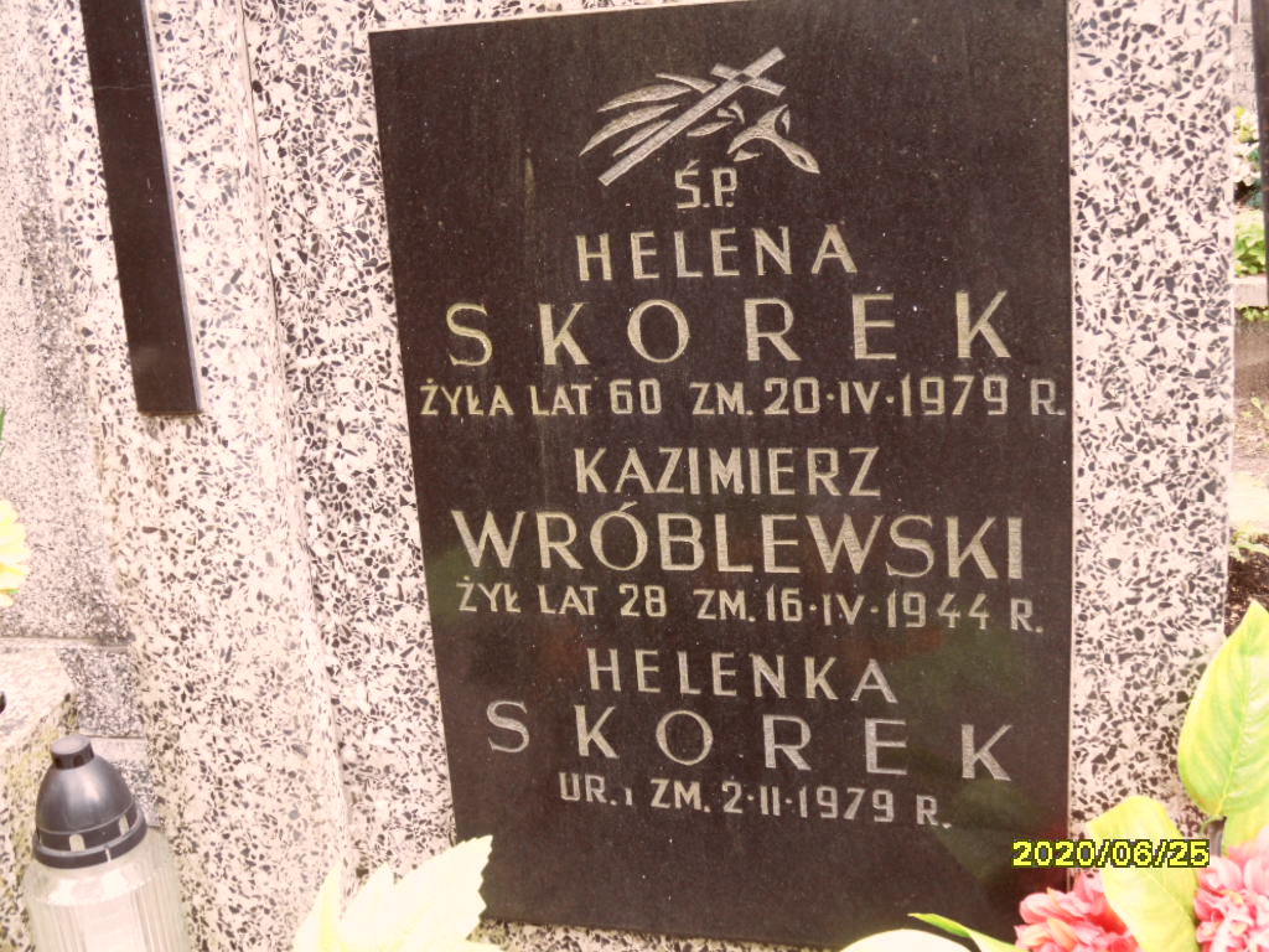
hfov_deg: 46.8
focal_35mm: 40
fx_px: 1466
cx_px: 634
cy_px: 476
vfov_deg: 36.0
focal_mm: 6.5
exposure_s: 1/45
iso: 100
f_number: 3.6
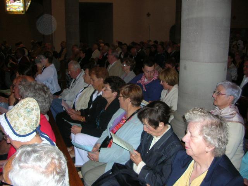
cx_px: 124
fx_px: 251
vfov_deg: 40.7
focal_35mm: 35
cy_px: 93
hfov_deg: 52.6
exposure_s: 1/60.1
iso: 116
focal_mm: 5.8
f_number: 2.8
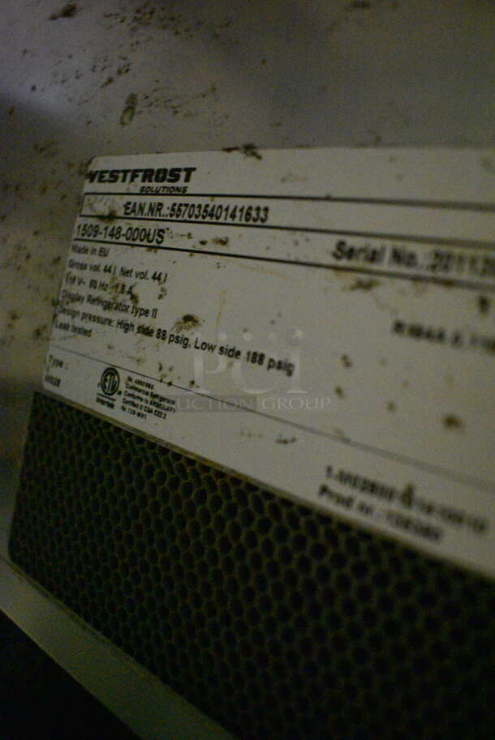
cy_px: 370
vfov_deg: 67.3
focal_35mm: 27
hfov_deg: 48.0
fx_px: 556
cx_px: 248
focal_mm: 18
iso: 12800
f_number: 3.5
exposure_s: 1/50
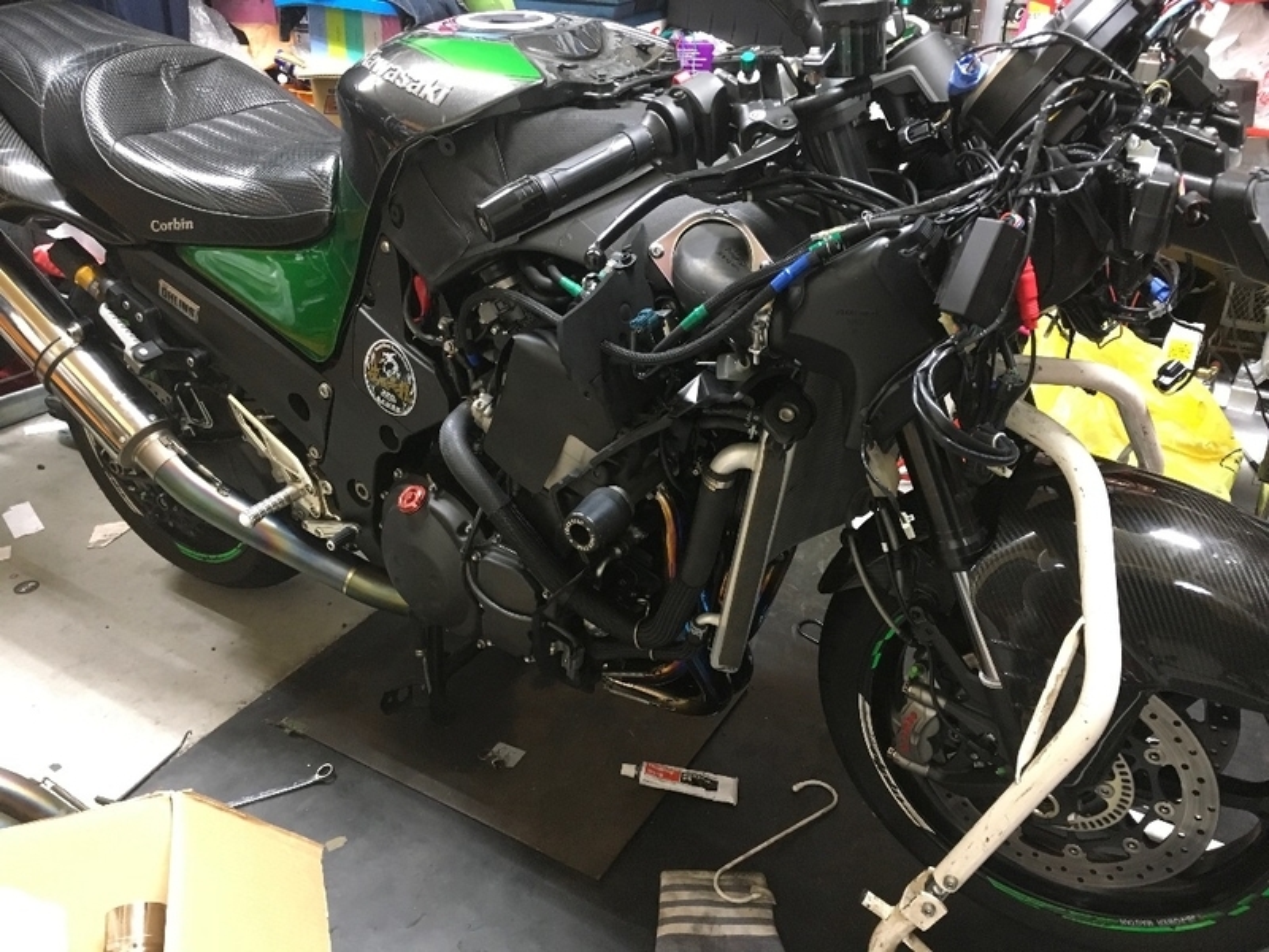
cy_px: 476
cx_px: 634
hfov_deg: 61.7
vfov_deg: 48.2
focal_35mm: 29
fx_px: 1063
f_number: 2.2
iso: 200
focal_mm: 4.15
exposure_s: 1/20
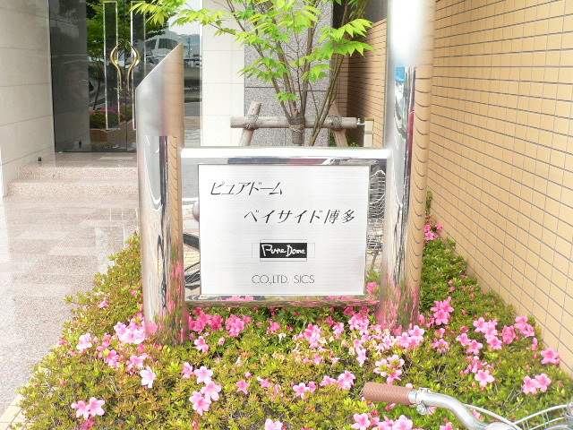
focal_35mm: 36
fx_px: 596
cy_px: 215
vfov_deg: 39.7
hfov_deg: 51.4
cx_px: 286
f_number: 4
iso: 80
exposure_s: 1/60
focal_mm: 6
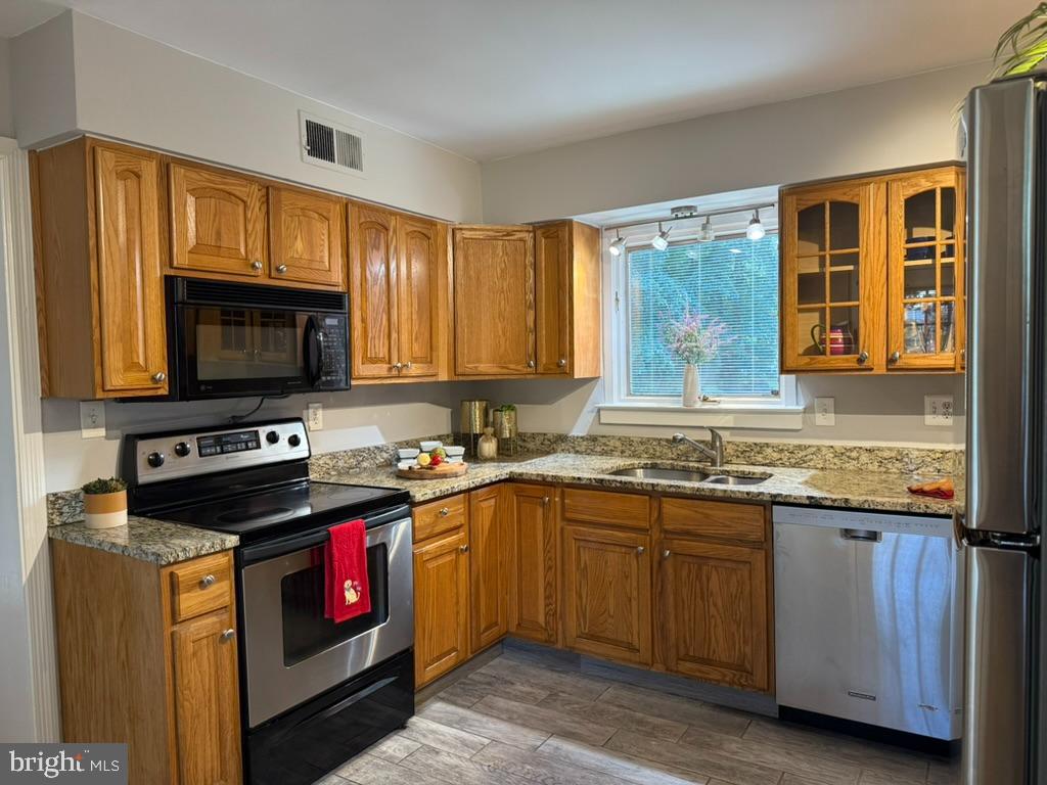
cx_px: 524
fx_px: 726
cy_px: 392
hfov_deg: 71.6
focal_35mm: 24
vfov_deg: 56.8
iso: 160
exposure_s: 1/60
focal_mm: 6.76
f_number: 1.78
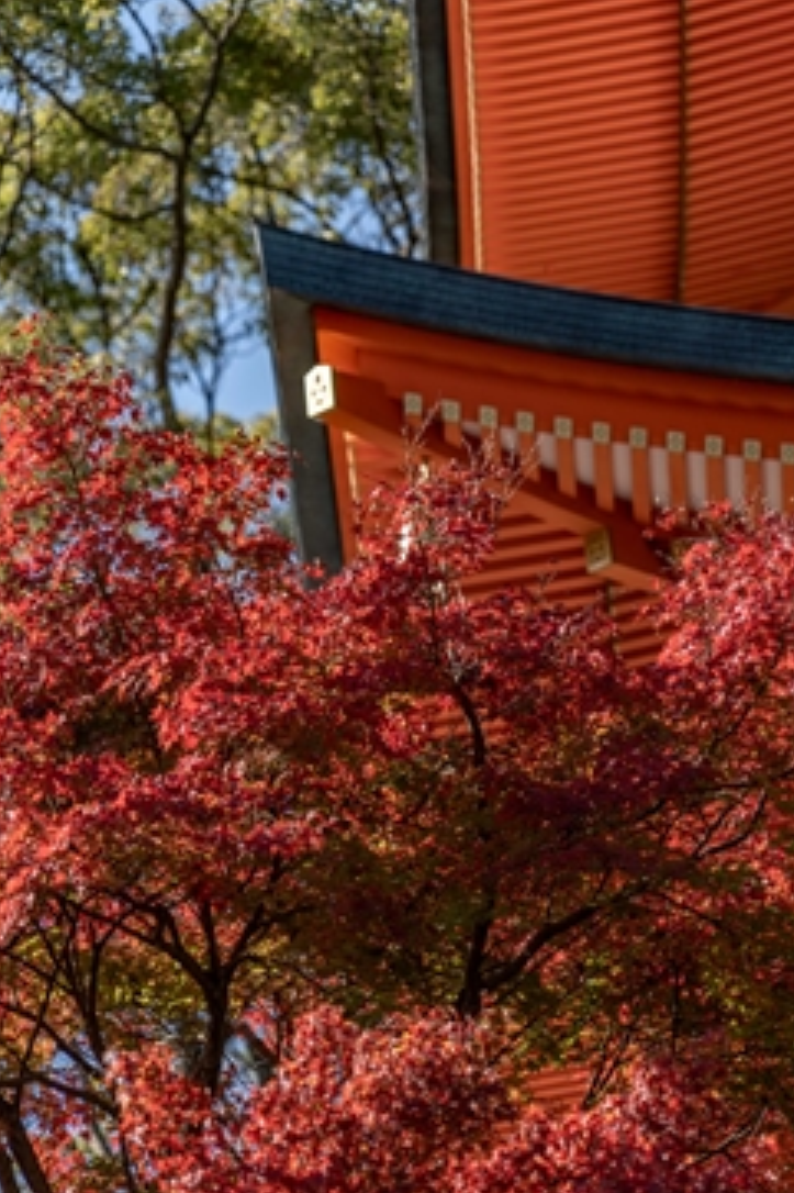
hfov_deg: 5.2
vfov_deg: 7.9
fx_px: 8675
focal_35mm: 262
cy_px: 629
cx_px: 427
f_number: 6.3
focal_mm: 237
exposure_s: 1/250
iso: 200
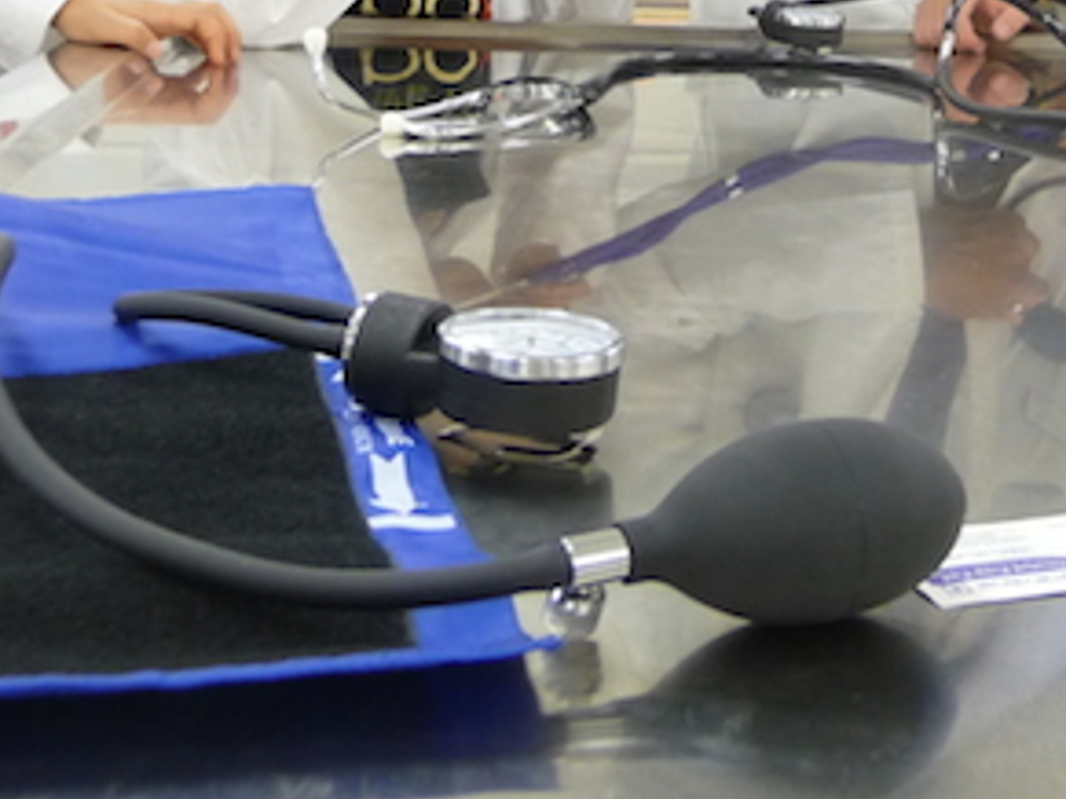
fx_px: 2370
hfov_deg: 24.8
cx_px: 887
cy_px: -62
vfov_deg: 18.5
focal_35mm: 77
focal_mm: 4.7
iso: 160
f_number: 3.3
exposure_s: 1/30
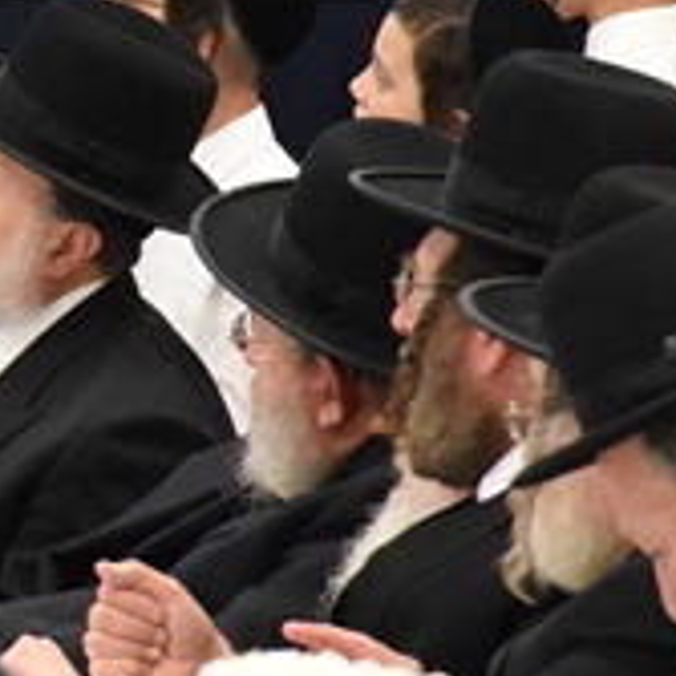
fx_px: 13809
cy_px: -255
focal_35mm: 625
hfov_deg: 2.8
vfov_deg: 2.8
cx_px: -1109
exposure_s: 1/200
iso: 4500
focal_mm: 120
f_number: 5.6
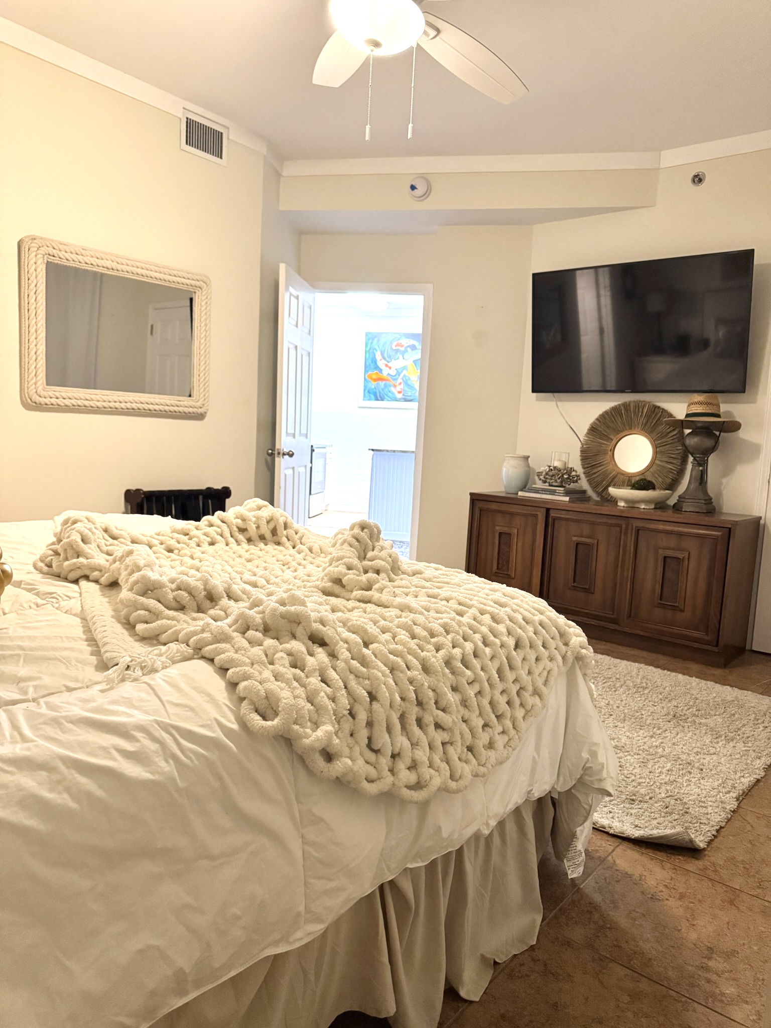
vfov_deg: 71.6
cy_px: 514
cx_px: 386
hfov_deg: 56.8
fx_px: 713
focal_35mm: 24
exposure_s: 1/60
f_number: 1.78
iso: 640
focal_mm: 6.76
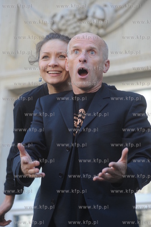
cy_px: 114
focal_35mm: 145
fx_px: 914
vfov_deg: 14.2
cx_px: 76
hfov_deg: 9.4
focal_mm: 145
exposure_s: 1/250
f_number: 5.6
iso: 400
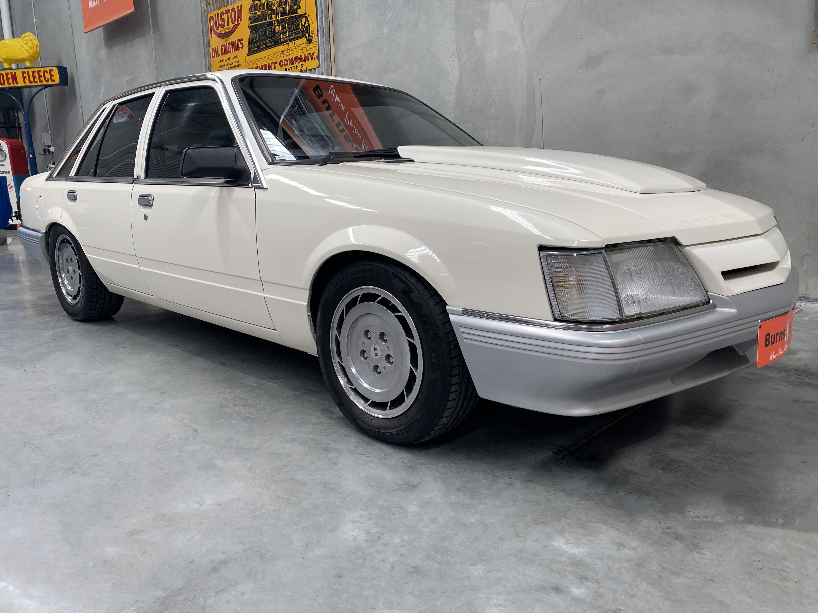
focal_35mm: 26
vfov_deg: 53.1
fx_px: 614
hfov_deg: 67.3
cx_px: 409
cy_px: 306
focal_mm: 4.25
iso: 64
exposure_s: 1/100
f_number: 1.8
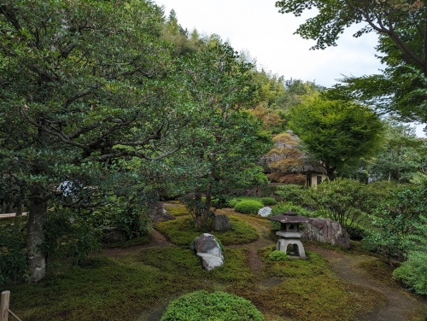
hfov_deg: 71.5
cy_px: 160
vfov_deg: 56.9
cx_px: 214
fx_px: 296
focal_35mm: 24
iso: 40
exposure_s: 1/464
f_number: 1.85
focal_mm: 6.81
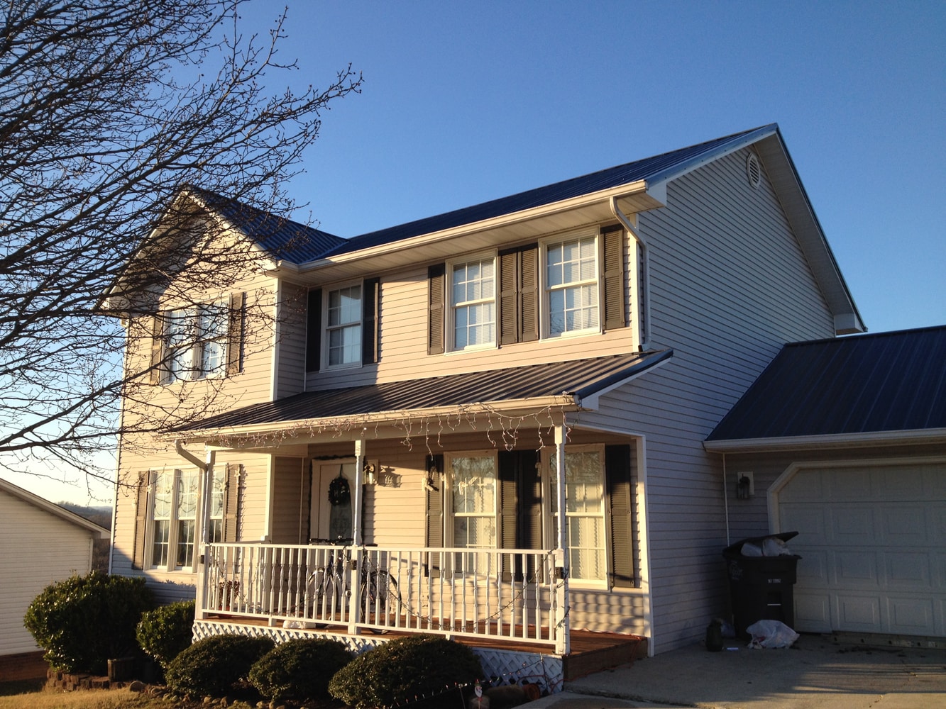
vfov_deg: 40.7
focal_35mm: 35
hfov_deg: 52.6
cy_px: 354
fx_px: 957
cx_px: 473
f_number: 2.4
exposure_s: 1/665
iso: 50
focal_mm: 4.28
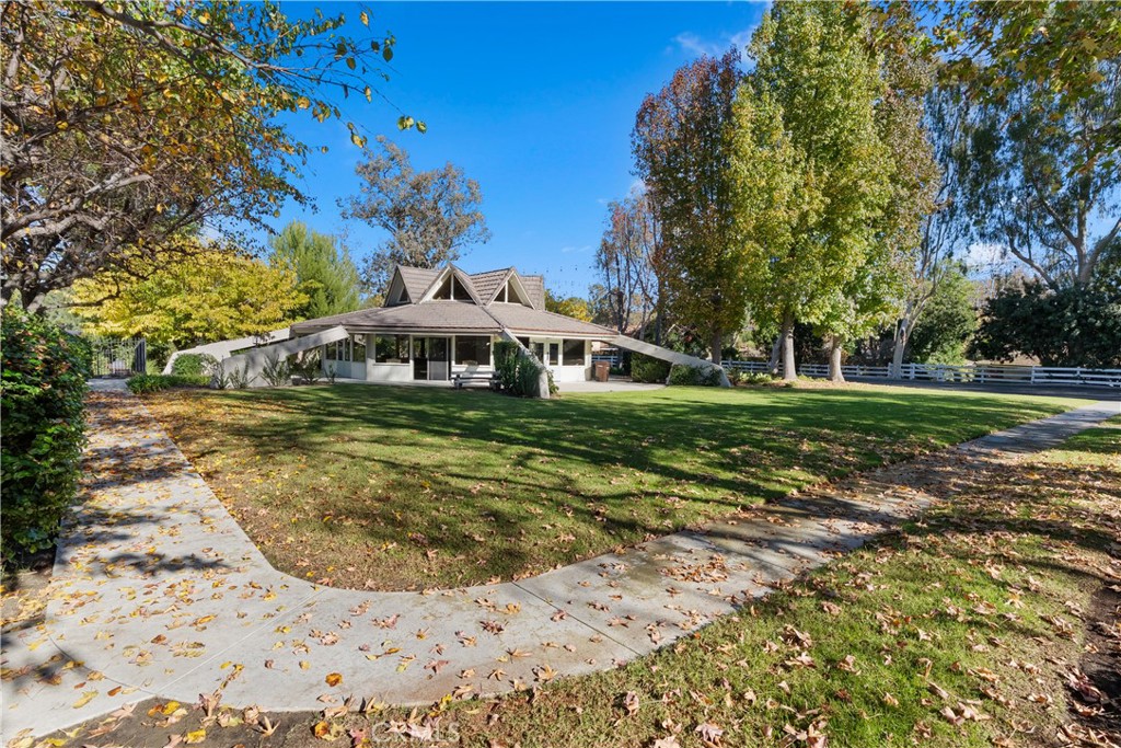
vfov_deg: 70.5
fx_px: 529
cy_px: 374
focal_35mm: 17
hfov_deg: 93.3
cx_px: 560
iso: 640
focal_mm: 17
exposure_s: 1/250
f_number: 9
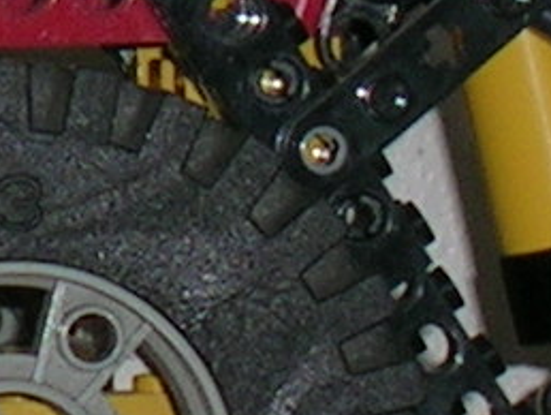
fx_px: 13272
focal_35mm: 833
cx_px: -666
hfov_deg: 2.4
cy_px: -111
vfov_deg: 1.8
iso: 50
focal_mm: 16.2
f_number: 4.9
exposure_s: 1/60.1
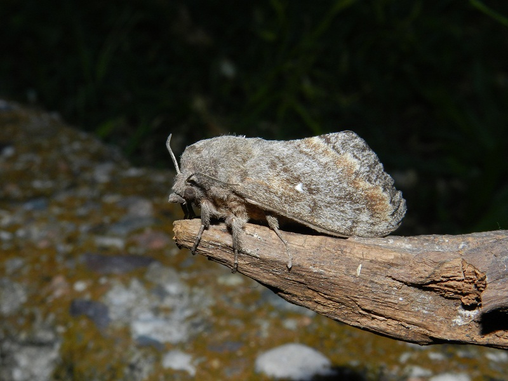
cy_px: 190
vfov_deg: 21.6
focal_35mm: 68
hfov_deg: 28.6
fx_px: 998
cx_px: 254
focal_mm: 12.1
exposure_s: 1/30
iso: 200
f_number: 8
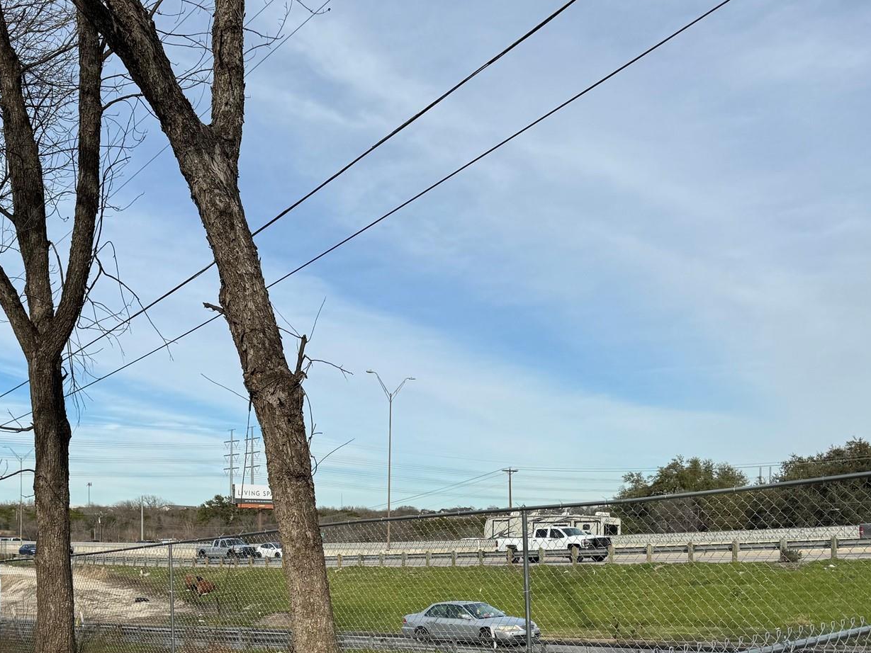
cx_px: 310
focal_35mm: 40
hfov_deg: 46.3
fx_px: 1007
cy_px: 521
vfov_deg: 34.9
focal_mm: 6.86
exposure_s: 1/4608
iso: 80
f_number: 1.78
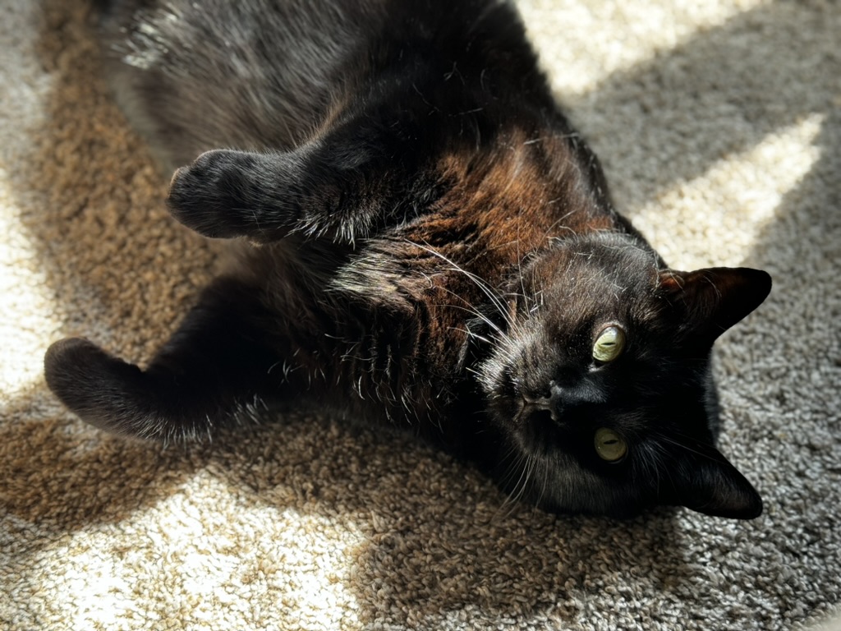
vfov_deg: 30.3
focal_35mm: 48
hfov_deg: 39.7
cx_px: 420
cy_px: 316
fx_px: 1166
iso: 100
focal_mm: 6.86
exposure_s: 1/62
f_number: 1.78
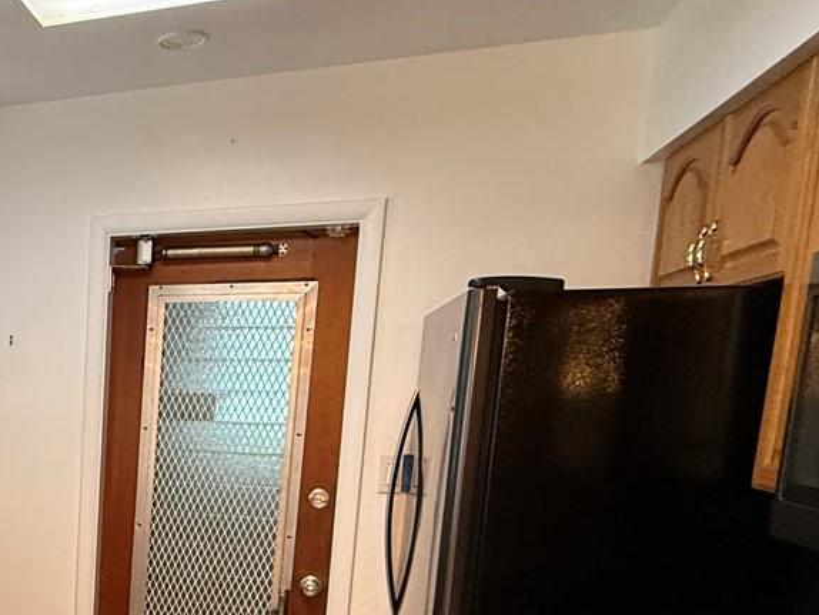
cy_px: 524
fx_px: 923
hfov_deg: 38.9
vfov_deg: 35.2
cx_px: -93
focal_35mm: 39
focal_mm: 2.22
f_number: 2.2
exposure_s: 1/60
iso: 320
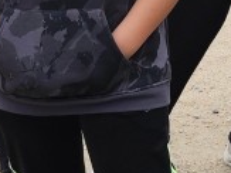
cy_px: -82
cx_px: 57
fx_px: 1007
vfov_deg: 9.5
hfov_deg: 13.0
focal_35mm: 151
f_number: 1.65
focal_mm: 6.14
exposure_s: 1/100
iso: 50
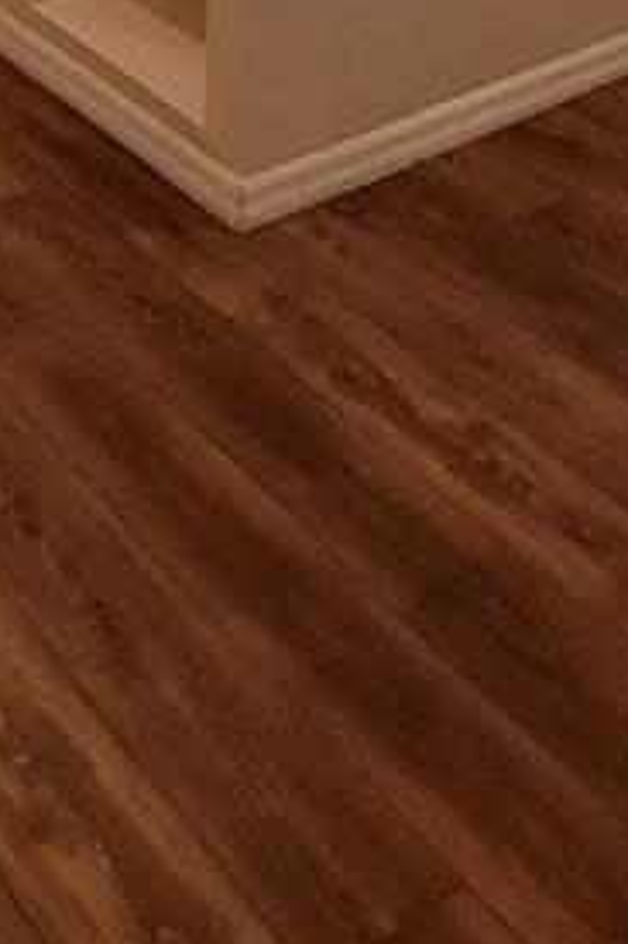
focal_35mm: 59
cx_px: 432
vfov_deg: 25.1
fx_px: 1546
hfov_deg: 22.8
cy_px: -501
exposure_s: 1/50
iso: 250
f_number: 2.2
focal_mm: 1.74
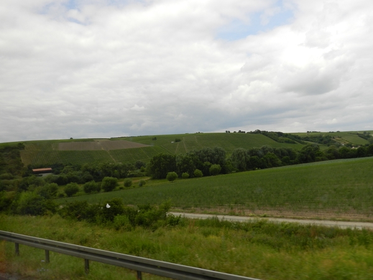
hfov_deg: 63.4
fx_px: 302
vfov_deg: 49.7
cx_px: 186
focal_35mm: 28
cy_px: 140
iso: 160
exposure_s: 1/500
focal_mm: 5
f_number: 3.6
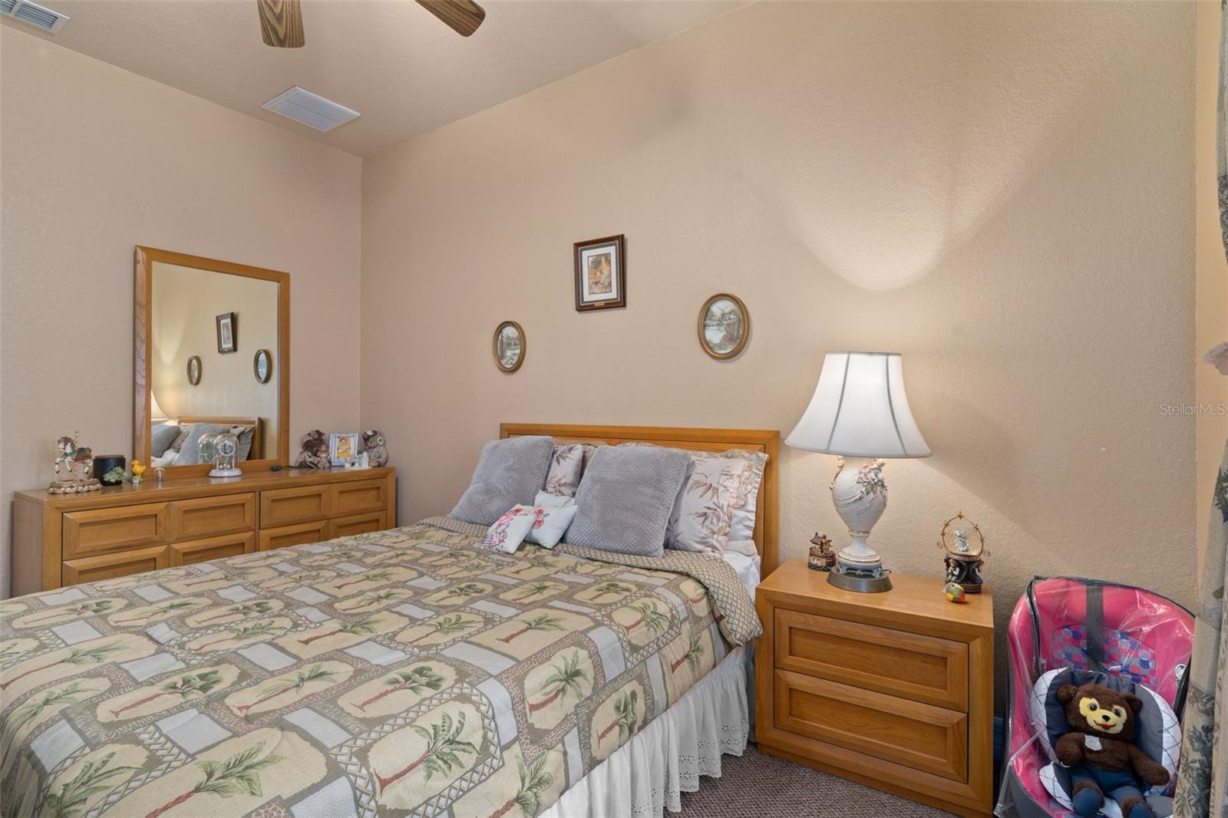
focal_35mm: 17
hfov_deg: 93.3
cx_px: 614
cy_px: 409
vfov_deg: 70.4
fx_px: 580
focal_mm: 17
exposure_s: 2
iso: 320
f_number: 8
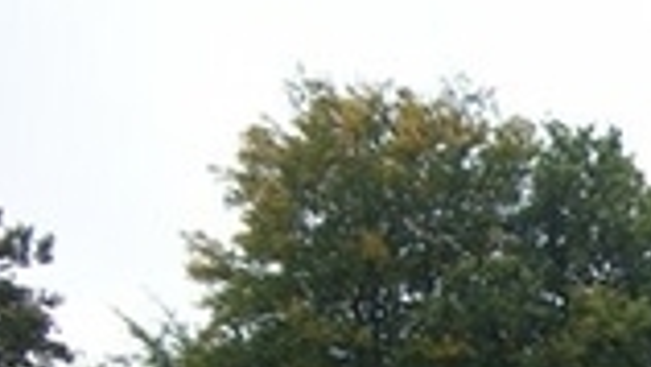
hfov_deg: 14.3
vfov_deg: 8.6
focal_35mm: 132
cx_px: 1170
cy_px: 763
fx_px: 2279
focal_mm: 5.7
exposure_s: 1/125
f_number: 2.9
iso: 89
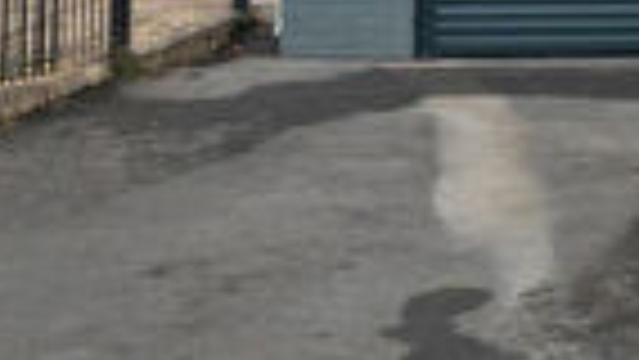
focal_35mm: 175
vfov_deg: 6.7
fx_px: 2966
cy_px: -412
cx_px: 1084
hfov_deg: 11.5
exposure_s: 1/250
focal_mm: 23
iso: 500
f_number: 8
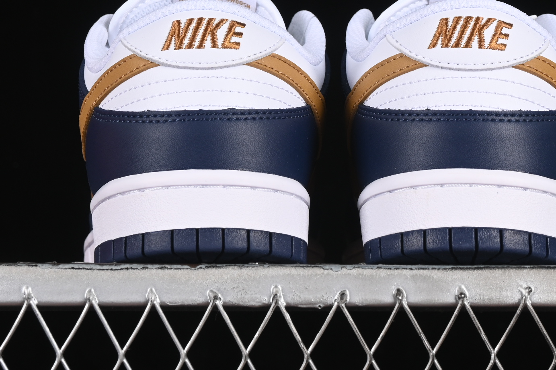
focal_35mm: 151
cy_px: 34
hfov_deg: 13.6
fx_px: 2332
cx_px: 341
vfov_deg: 9.1
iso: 160
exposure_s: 1/80
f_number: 8
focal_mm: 50
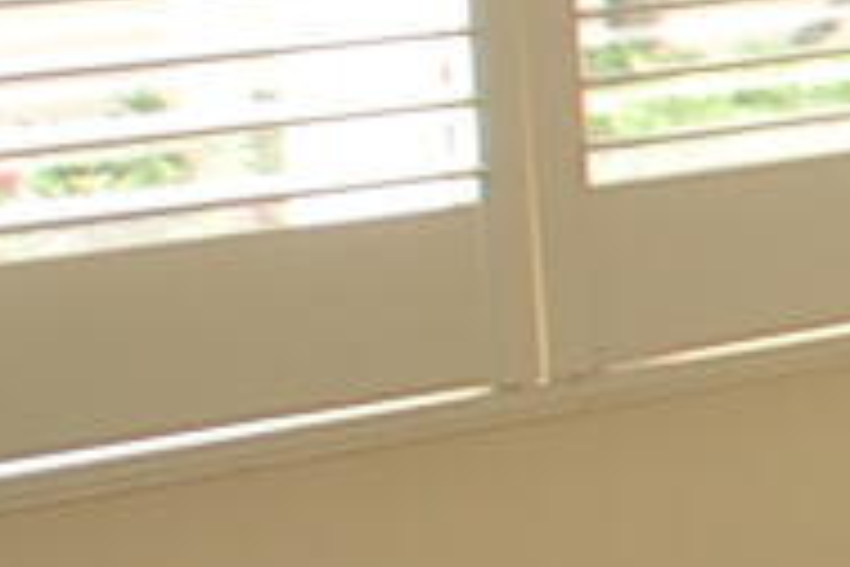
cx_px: 3009
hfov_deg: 7.6
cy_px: 216
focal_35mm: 215
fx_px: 5076
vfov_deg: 6.4
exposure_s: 1/200
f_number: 3.5
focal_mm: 18
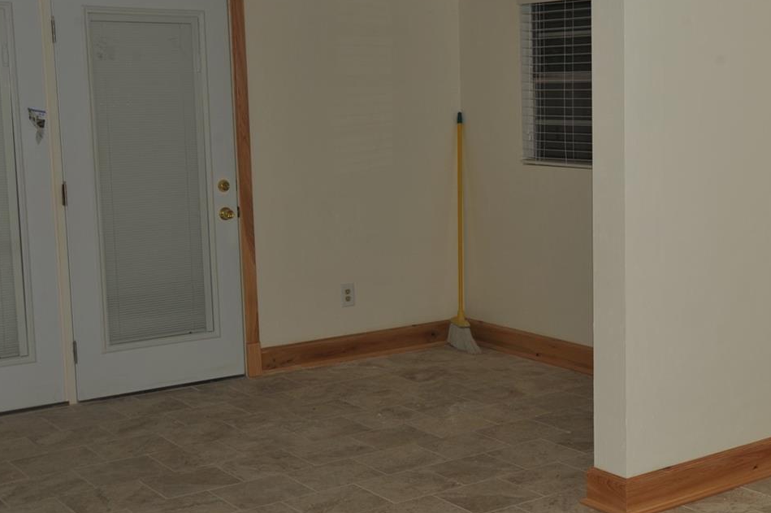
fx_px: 1262
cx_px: 561
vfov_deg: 23.0
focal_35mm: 59
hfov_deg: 33.4
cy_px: 239
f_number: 9
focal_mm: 35
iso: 200
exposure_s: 1/160
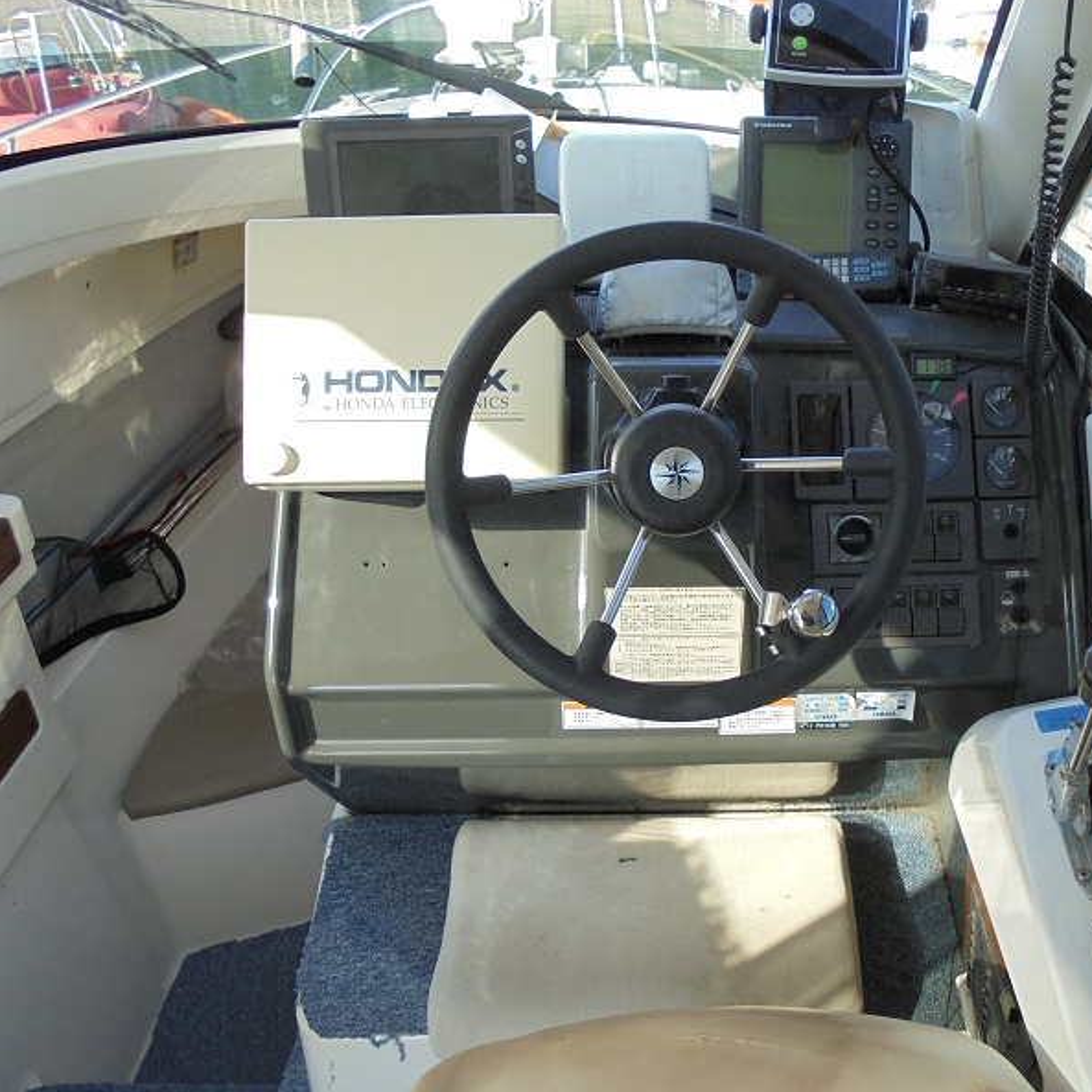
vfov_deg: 52.5
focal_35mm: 31
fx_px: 1106
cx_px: 705
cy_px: 541
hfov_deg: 51.8
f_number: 3.5
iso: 100
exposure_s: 1/125
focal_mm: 4.6
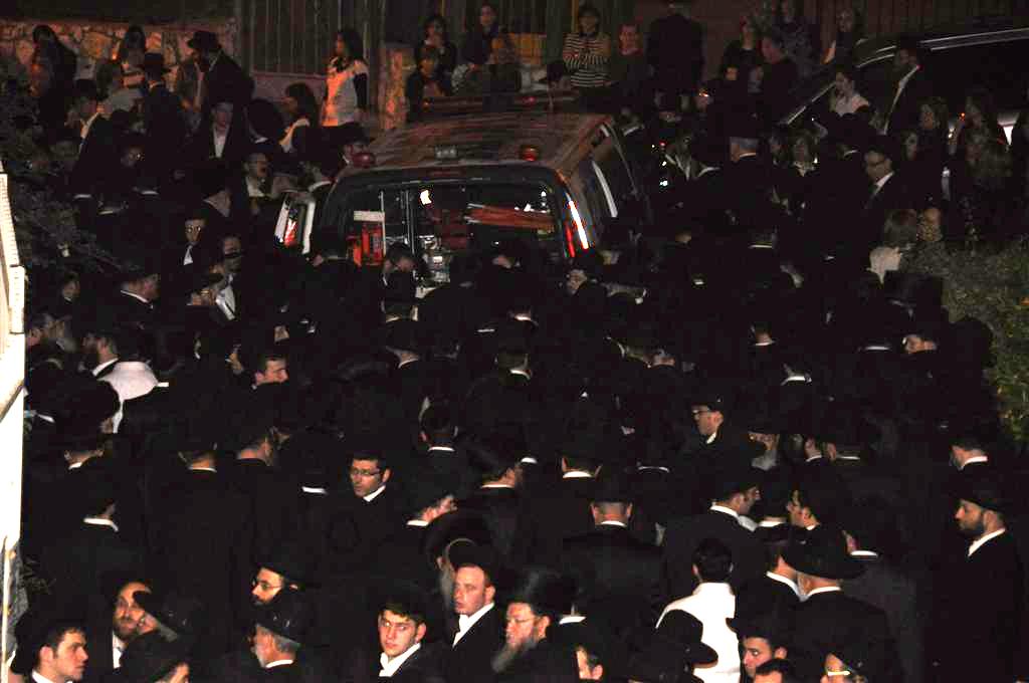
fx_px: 5138
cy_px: 342
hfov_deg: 11.4
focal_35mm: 180
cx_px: 514
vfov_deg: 7.6
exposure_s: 1/60
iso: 800
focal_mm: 120
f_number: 5.3
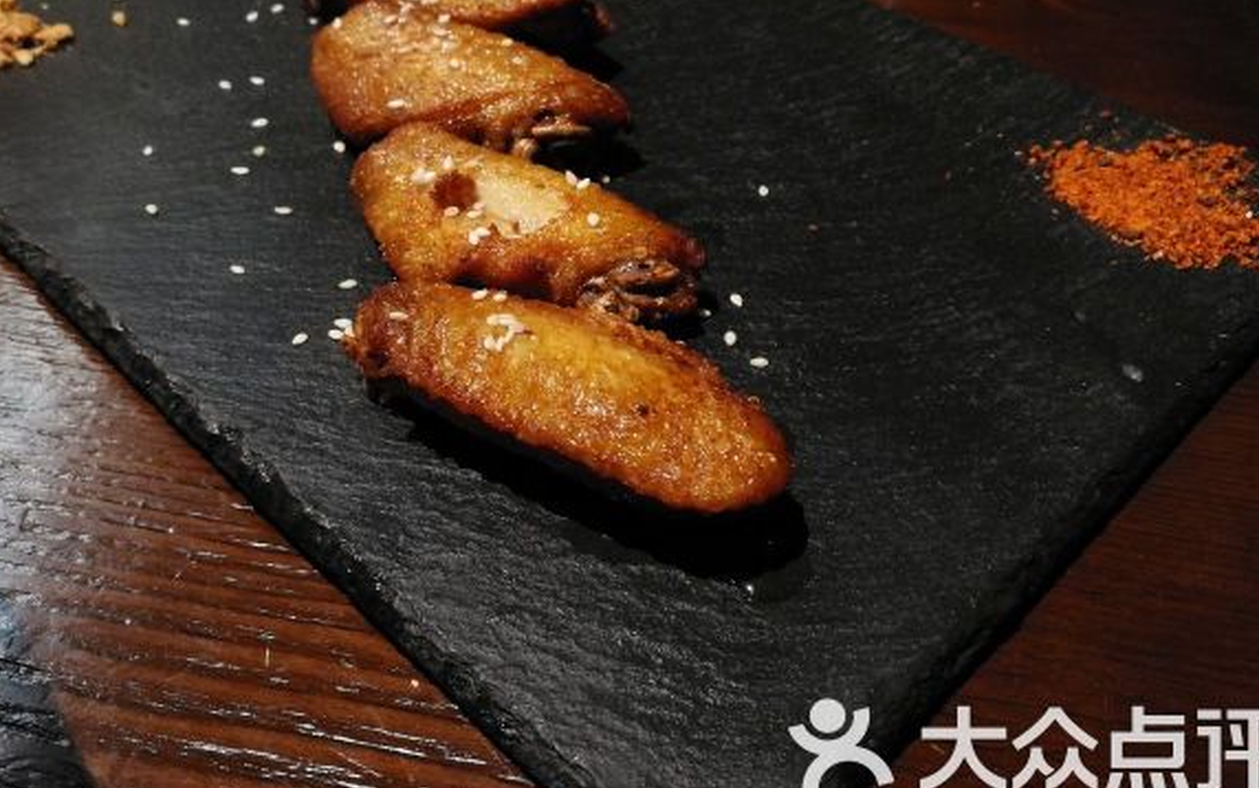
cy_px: 287
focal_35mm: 35
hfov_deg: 55.2
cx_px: 570
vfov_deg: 36.1
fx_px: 1201
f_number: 2.2
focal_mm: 3.95
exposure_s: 1/17.2
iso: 800
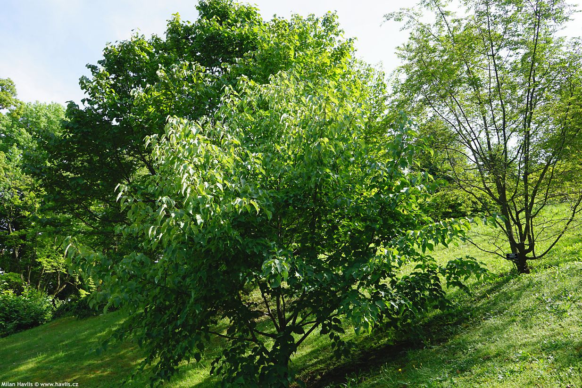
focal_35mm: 28
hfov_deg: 65.5
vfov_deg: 46.4
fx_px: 453
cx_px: 291
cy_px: 194
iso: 100
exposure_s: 1/80
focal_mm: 28
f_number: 8
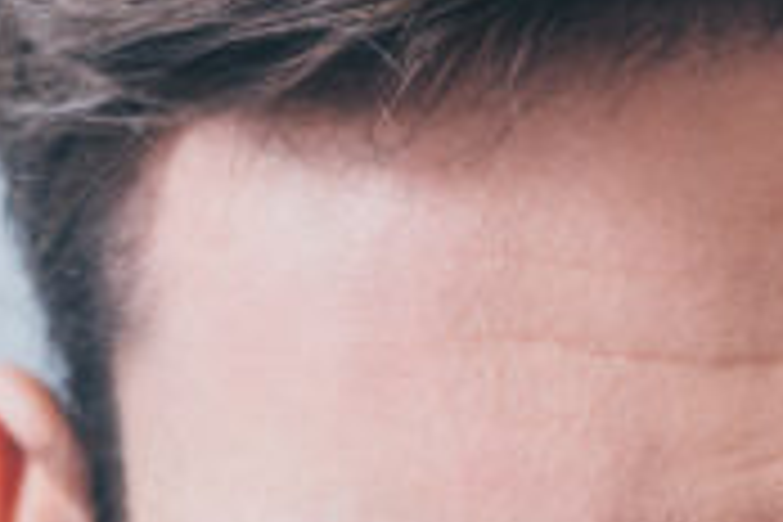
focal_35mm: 1179
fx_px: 25641
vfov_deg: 1.2
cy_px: 1305
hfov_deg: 1.7
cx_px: 446
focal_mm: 200
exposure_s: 1/200
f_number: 3.5
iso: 200
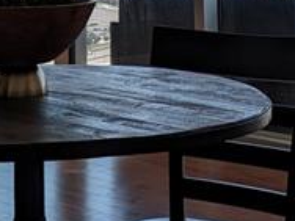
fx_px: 1116
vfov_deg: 10.7
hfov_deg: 15.0
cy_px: -149
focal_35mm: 131
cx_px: 69
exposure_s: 1/1495
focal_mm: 4.53
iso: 44
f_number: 1.7
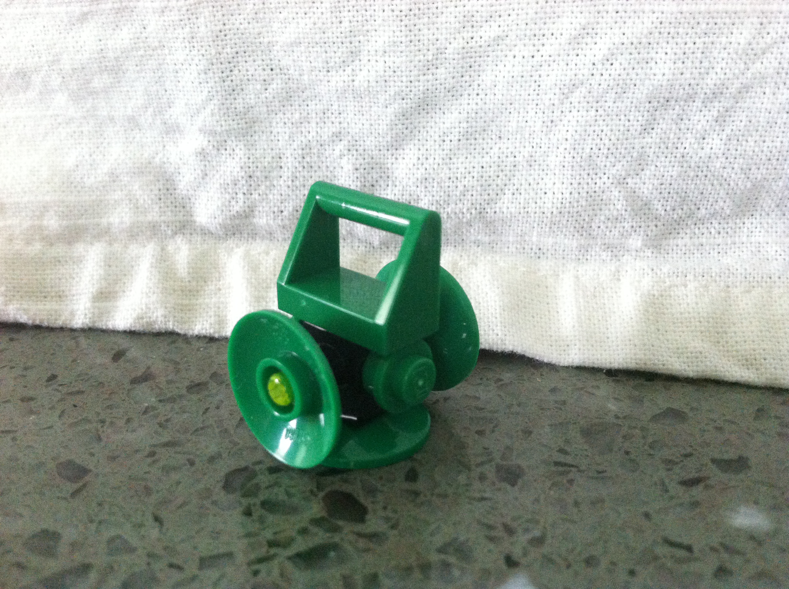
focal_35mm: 35
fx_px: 797
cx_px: 394
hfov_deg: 52.7
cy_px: 294
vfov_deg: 40.6
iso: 400
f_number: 2.8
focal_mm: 3.85
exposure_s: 1/15
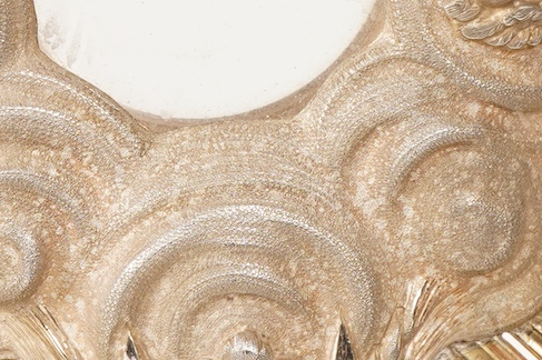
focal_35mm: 156
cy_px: 36
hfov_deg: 13.2
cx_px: 174
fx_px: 2347
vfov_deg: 8.8
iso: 500
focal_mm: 30
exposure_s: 1/125
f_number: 14
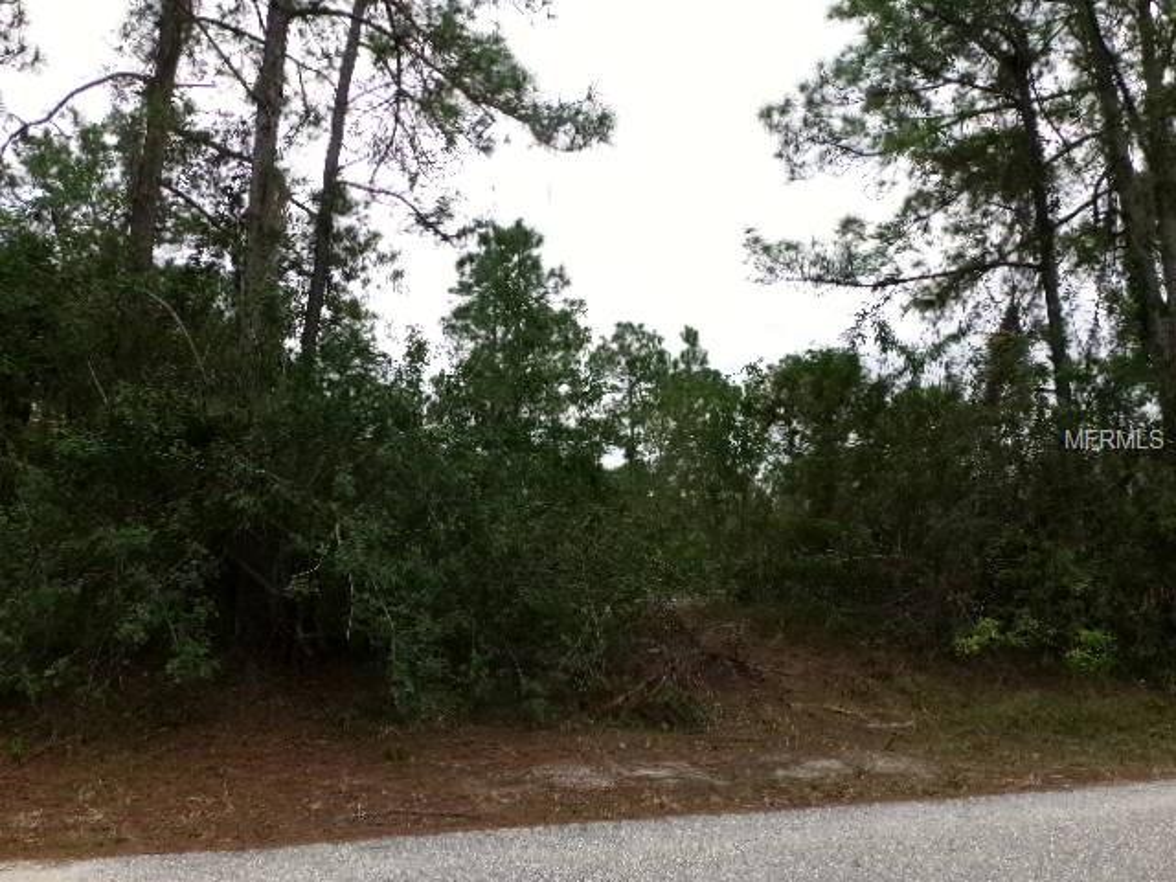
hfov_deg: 67.3
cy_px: 441
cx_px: 588
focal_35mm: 26
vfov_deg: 53.1
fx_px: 883
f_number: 7.52
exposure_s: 1/160
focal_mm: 4.7
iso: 200
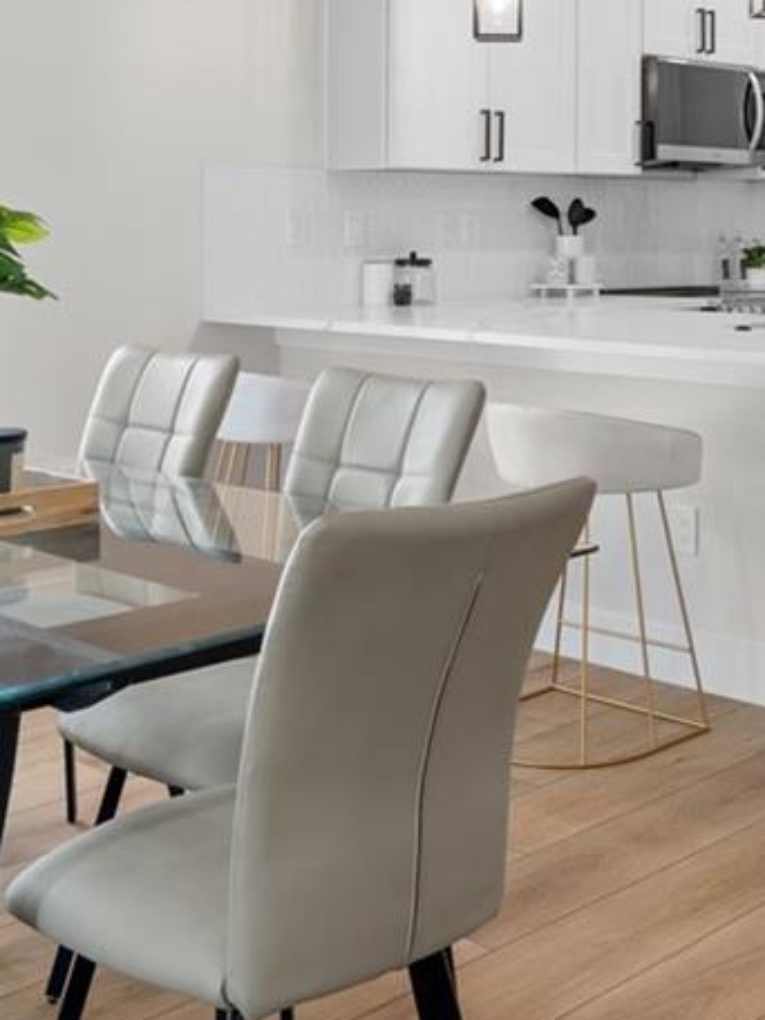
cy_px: 204
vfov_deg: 34.5
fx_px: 1591
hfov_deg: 26.7
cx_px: 573
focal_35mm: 54
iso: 250
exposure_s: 1/2
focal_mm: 16
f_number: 9
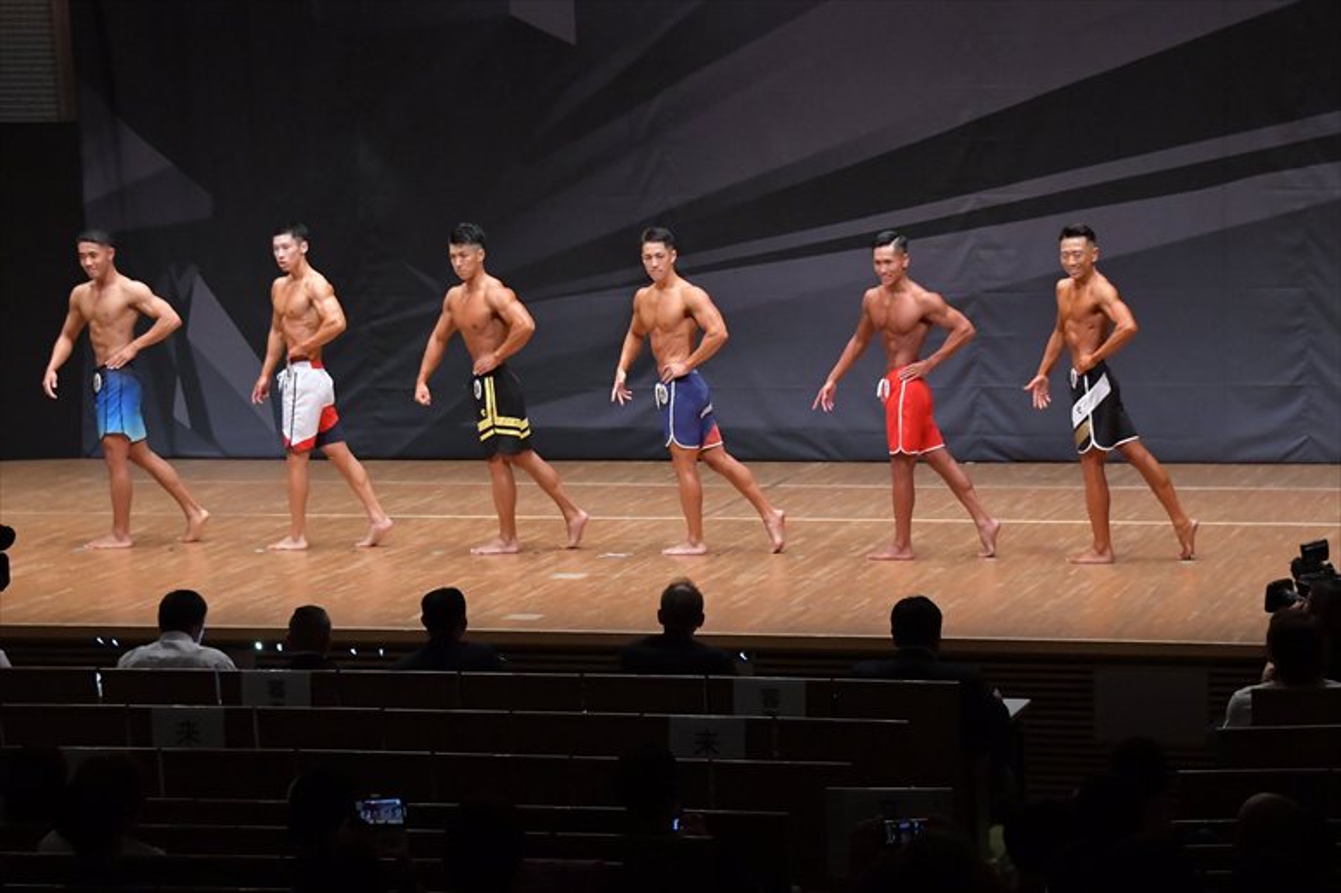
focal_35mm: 117
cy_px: 446
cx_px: 670
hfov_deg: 17.5
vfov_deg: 11.7
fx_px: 4356
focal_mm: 78
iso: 6400
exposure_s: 1/400
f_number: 5.6
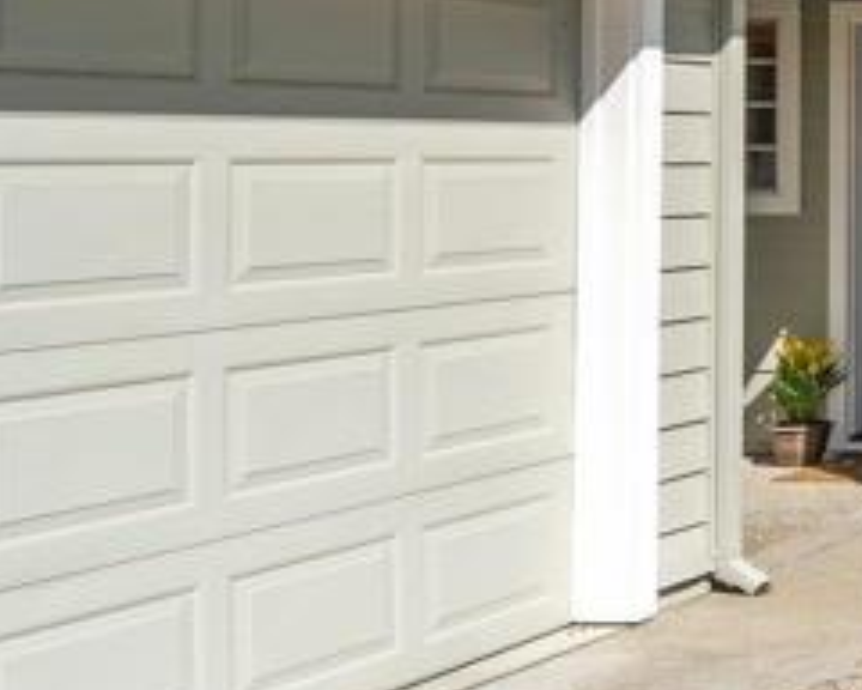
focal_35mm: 64
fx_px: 1633
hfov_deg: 18.2
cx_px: 1774
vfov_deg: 22.3
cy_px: -104
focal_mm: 16
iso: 100
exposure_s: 1/320
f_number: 8
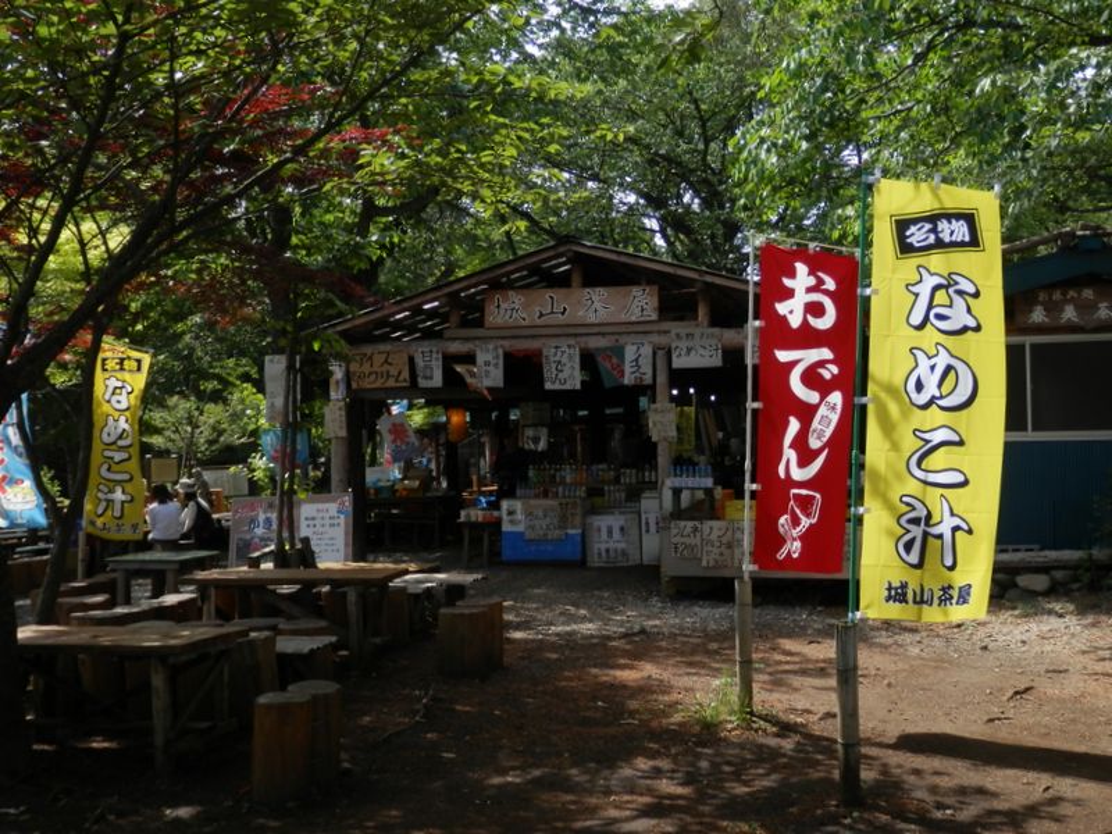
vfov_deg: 38.7
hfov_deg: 50.1
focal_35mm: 37
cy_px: 417
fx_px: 1189
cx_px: 556
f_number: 3.6
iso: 80
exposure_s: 1/320
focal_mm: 6.6
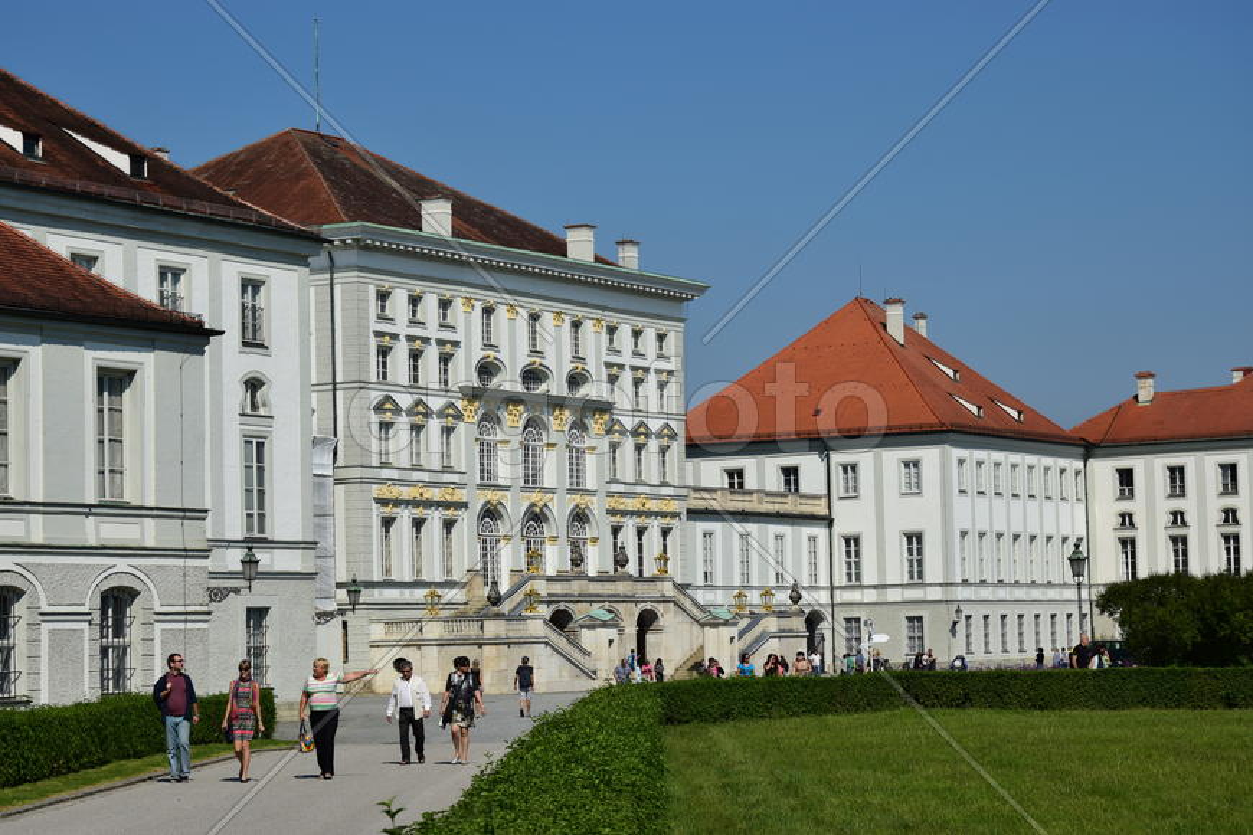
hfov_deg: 23.4
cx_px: 626
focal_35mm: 87
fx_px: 3028
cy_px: 418
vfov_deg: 15.7
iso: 100
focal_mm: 58
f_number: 9
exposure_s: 1/400
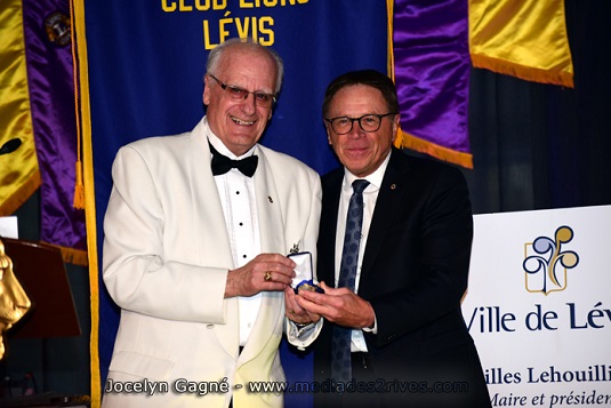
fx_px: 2631
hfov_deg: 13.2
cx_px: 306
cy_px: 204
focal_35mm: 155
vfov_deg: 8.9
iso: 1250
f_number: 4.8
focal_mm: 155
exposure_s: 1/200
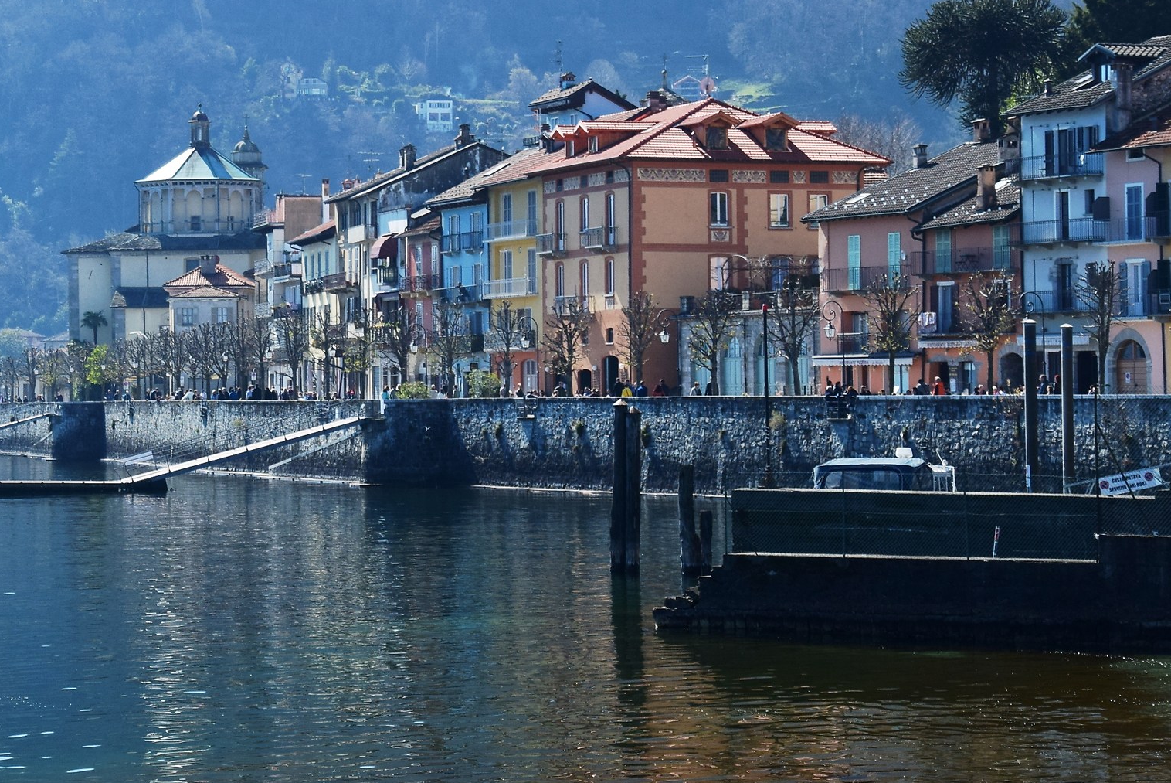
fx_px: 3711
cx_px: 368
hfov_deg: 17.9
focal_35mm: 114
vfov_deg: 12.0
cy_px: 230
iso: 400
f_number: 10
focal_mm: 48
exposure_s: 1/200
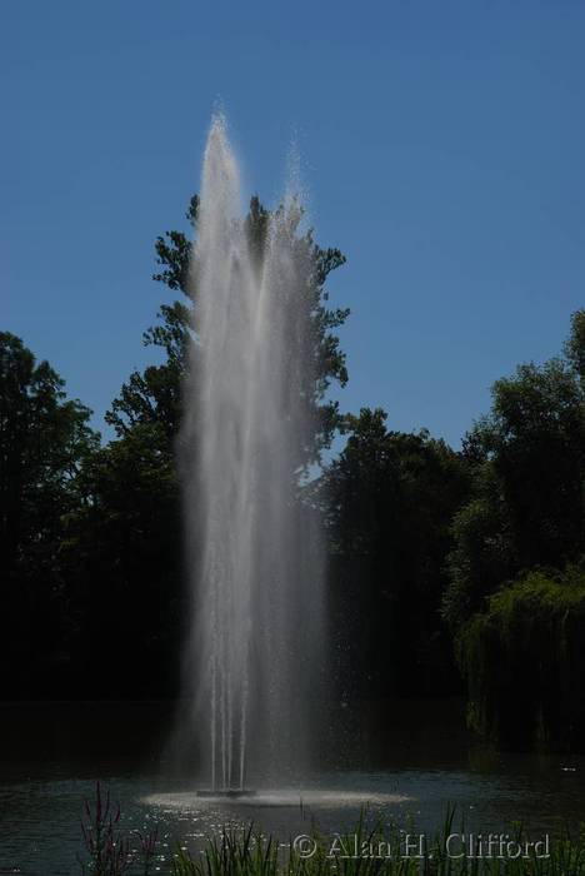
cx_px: 292
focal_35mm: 72
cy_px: 438
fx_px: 1751
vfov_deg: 28.1
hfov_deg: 19.0
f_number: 11
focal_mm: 48
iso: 100
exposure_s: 1/500
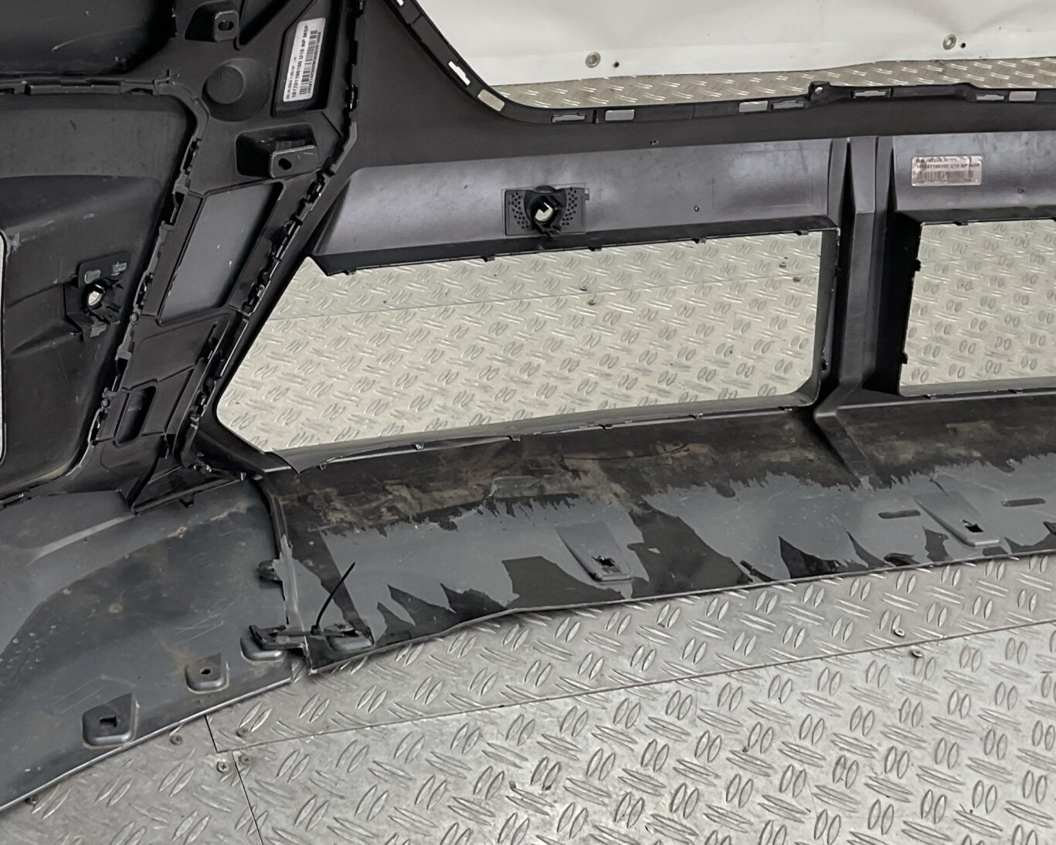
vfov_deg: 28.5
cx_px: 328
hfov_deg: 34.9
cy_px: 310
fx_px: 1657
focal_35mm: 53
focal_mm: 3
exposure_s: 1/120
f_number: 1.8
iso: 25
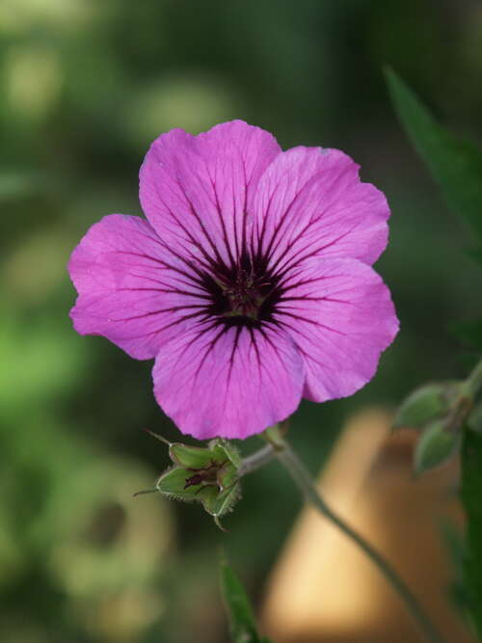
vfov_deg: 9.9
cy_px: 322
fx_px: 3696
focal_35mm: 199
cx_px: 241
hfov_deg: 7.5
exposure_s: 1/350
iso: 100
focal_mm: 50.48
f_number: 3.5
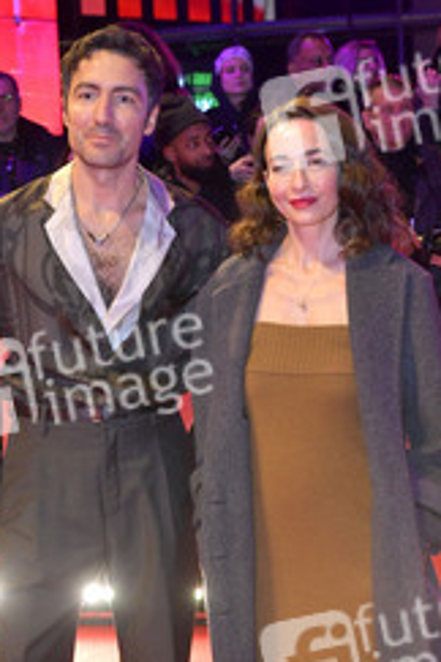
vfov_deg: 25.3
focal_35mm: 79
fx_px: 1452
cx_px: 152
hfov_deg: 17.2
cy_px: 515
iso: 1600
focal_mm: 48
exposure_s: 1/250
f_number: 5.6
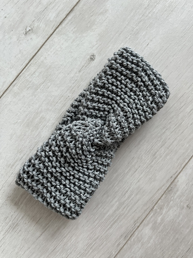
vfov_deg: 67.3
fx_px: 193
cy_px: 129
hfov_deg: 53.1
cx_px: 96
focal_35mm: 26
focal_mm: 5.1
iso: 100
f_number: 1.6
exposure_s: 1/122
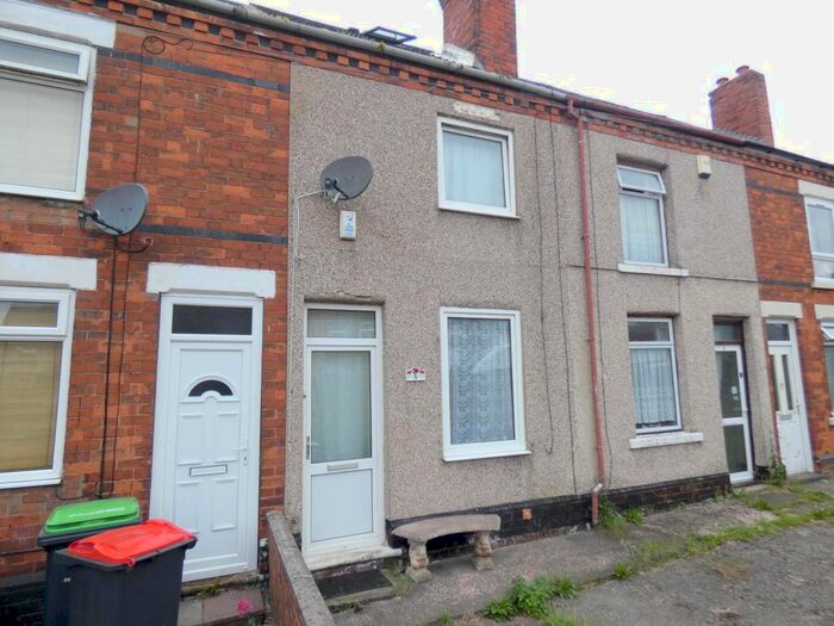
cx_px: 417
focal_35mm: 20
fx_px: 482
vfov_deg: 66.0
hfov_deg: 81.7
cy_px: 313
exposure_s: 1/250
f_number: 2.8
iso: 80
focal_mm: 3.6
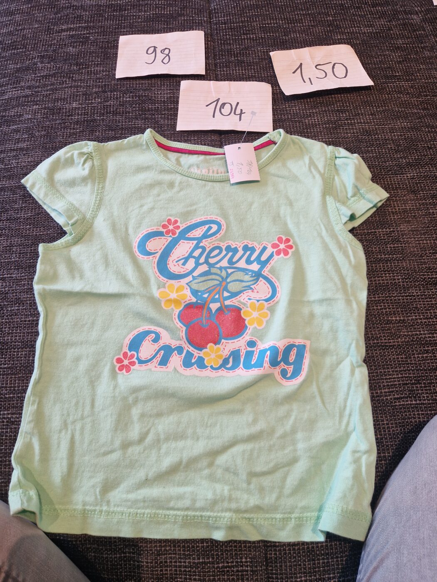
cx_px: 218
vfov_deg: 73.9
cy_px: 291
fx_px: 387
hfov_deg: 58.9
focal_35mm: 23
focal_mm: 5.4
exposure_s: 1/129
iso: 50
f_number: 1.8
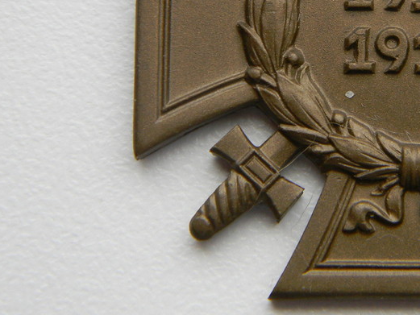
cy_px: 25
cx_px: 395
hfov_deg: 12.0
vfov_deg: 9.1
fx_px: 1978
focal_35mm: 163
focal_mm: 15.1
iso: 124
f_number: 4.5
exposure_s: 1/30
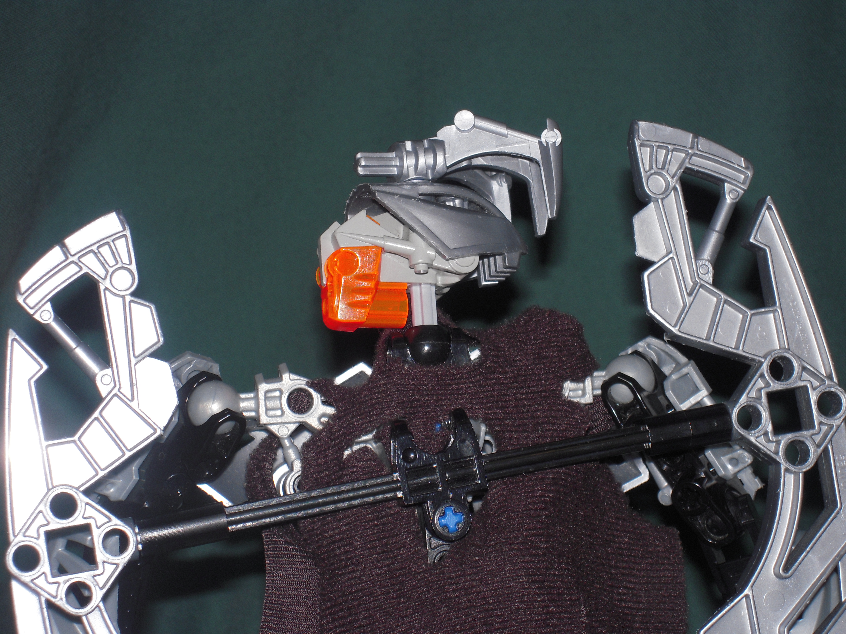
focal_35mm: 112
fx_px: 2737
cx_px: 423
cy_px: 317
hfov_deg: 17.6
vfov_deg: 13.2
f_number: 5.8
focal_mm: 20
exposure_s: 1/80
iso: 100
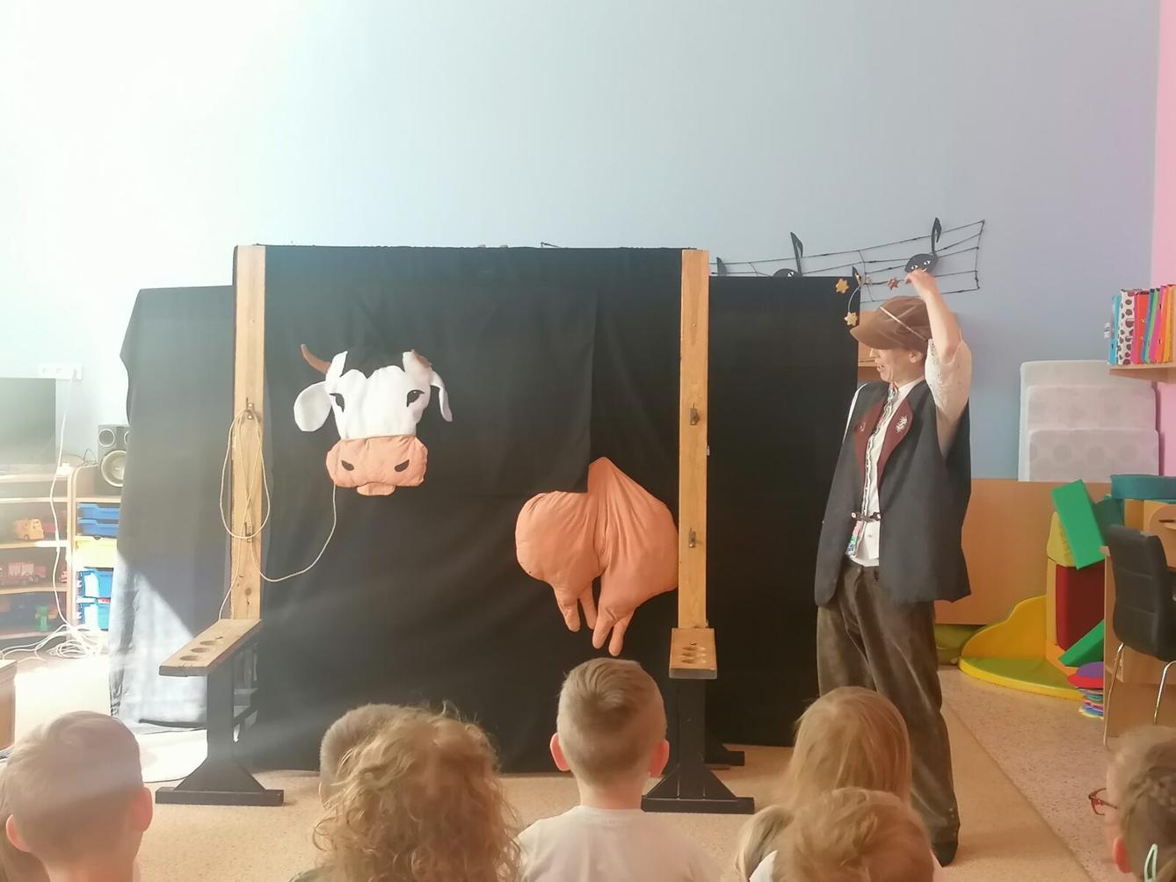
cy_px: 441
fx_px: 1597
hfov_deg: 40.4
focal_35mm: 47
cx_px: 588
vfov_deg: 30.9
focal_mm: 4.75
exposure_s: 1/50
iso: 160
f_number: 1.8
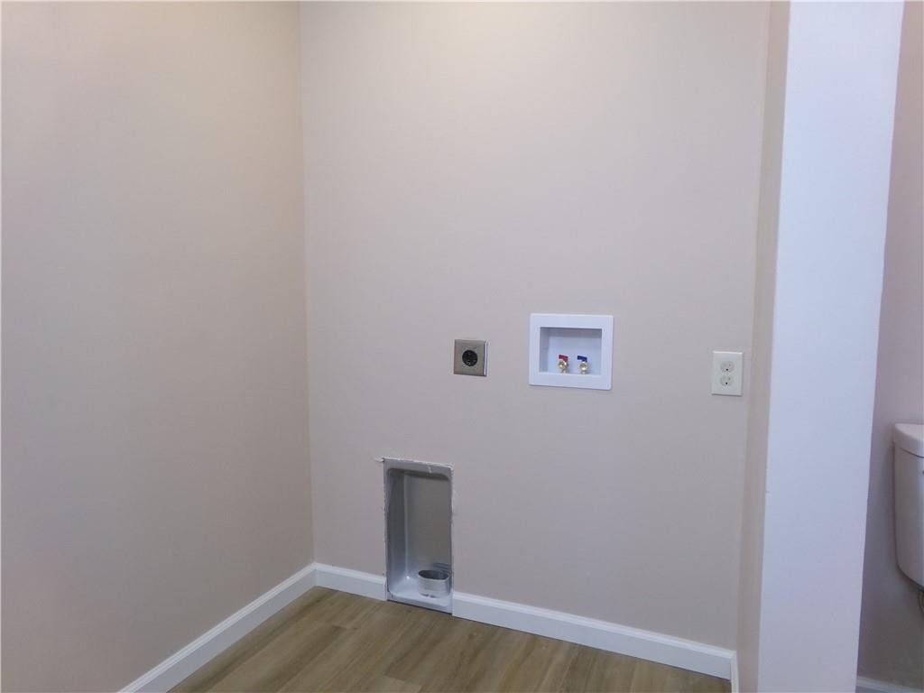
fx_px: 641
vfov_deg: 56.8
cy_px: 346
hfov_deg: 71.6
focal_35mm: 24
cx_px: 462
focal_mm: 4.3
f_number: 3.7
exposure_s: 1/34
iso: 200
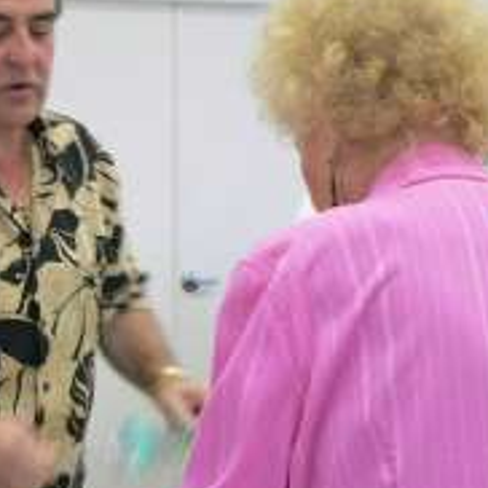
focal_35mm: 111
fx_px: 1770
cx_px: 32
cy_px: 330
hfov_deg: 15.5
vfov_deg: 15.7
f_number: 2.8
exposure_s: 1/25
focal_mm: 9.5
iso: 200
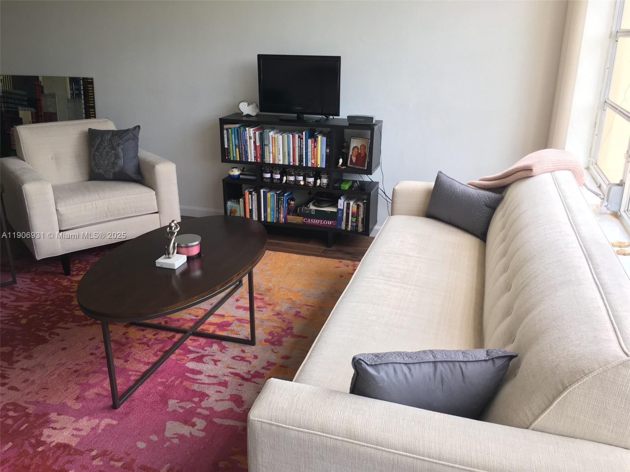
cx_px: 315
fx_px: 528
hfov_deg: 61.7
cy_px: 236
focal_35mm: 29
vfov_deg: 48.2
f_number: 2.2
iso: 40
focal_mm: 4.15
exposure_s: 1/120
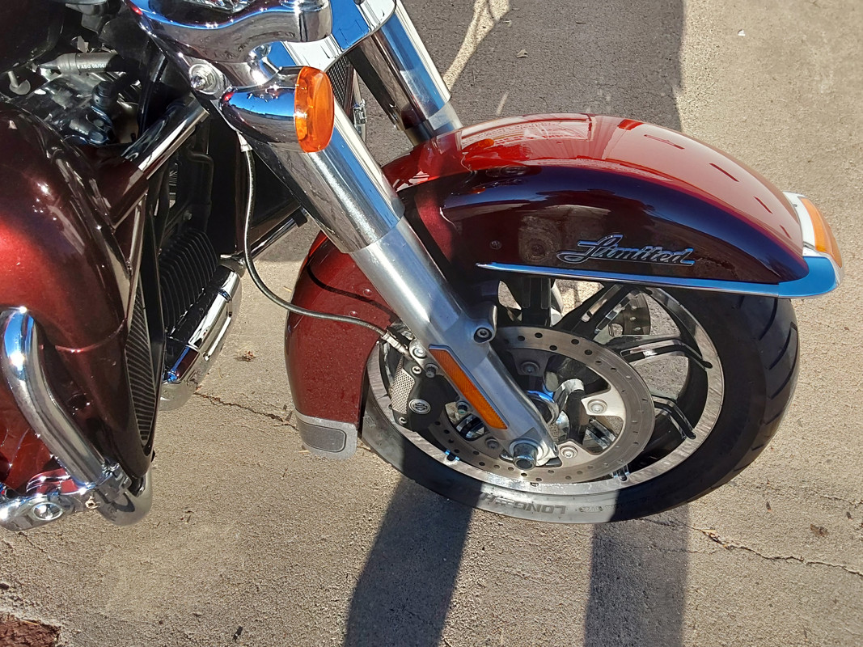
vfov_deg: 49.7
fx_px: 698
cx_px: 432
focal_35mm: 28
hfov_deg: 63.4
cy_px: 324
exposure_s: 1/645
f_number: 1.9
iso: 50
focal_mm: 2.91
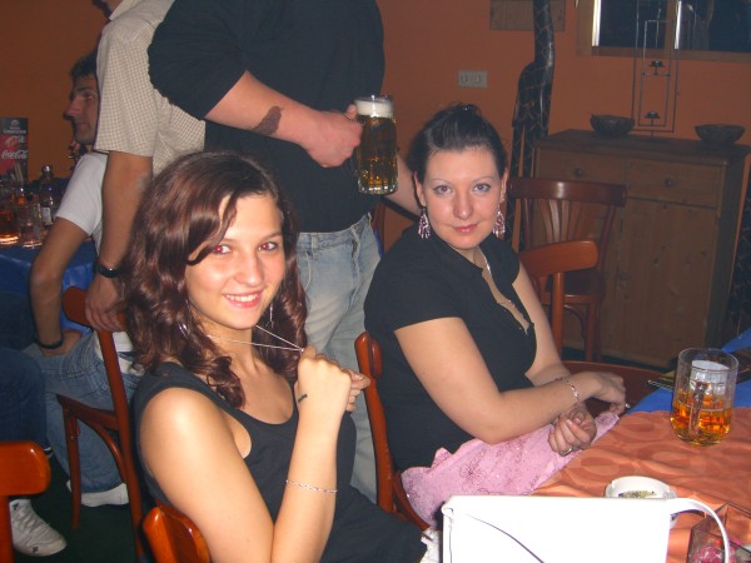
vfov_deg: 37.7
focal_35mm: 38
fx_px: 824
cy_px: 282
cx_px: 376
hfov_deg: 49.0
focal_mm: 7.9
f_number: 2.8
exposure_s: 1/60
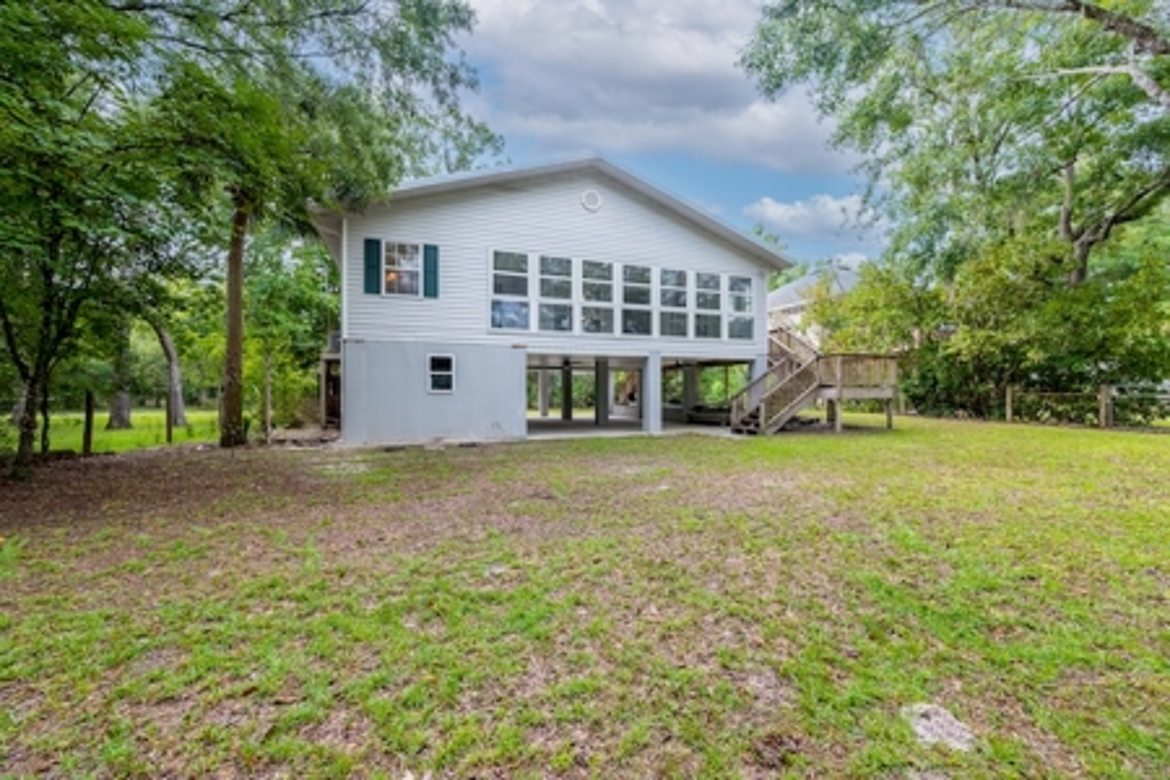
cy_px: 390
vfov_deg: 81.2
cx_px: 585
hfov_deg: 104.3
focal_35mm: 14
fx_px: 455
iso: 400
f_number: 8
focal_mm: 14
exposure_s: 1/1000
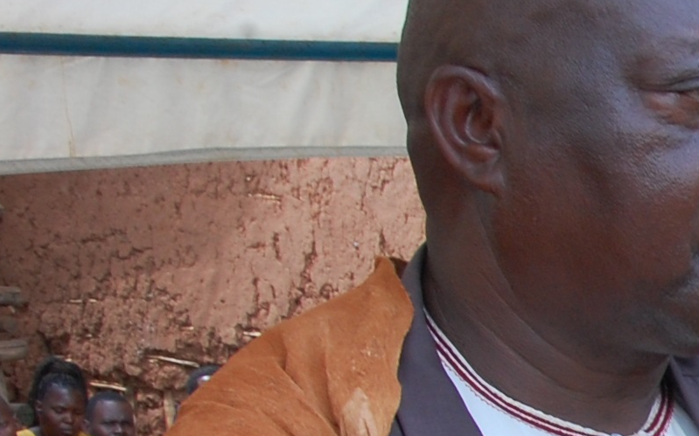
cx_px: 1164
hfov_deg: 13.9
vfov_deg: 9.3
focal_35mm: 138
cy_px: 589
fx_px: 2628
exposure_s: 1/60
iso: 400
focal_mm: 24
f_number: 11
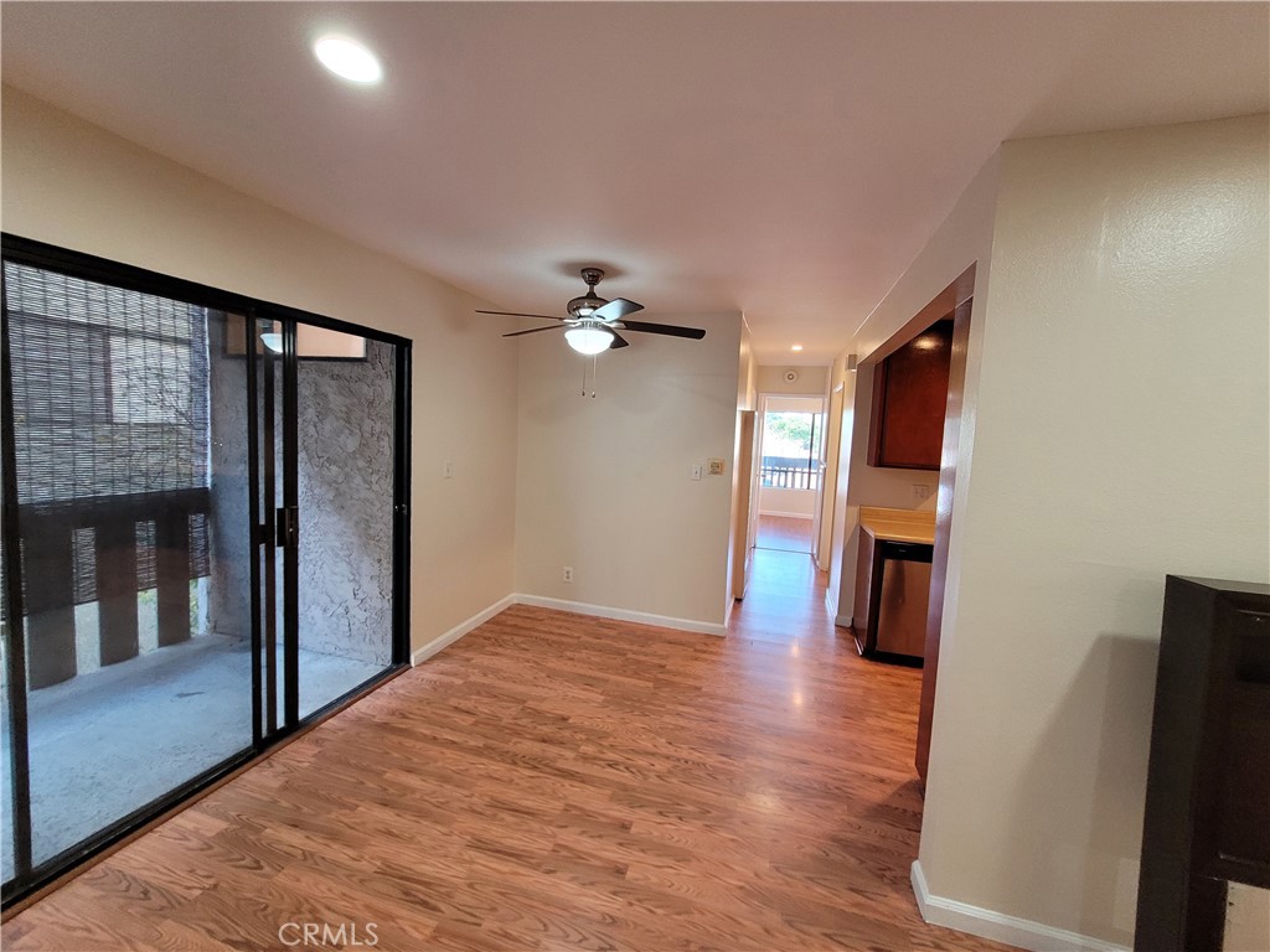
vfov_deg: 89.9
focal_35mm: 13
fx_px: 477
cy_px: 476
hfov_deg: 106.2
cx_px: 635
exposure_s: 1/60
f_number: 2.2
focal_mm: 1.74
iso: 250
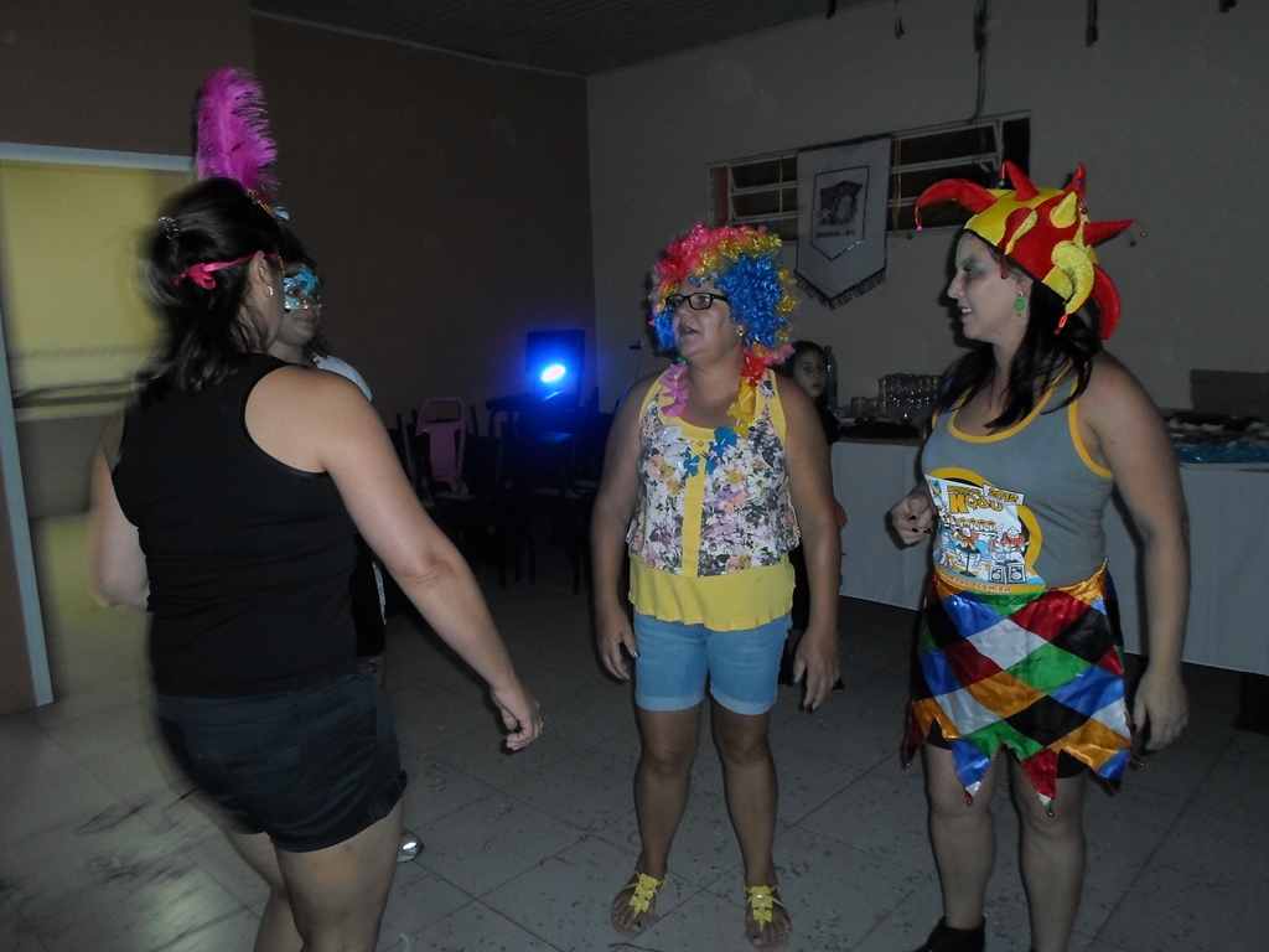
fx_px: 916
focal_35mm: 25
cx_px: 634
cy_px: 476
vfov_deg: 54.9
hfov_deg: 69.4
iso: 400
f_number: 2.5
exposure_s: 1/15
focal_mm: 4.5
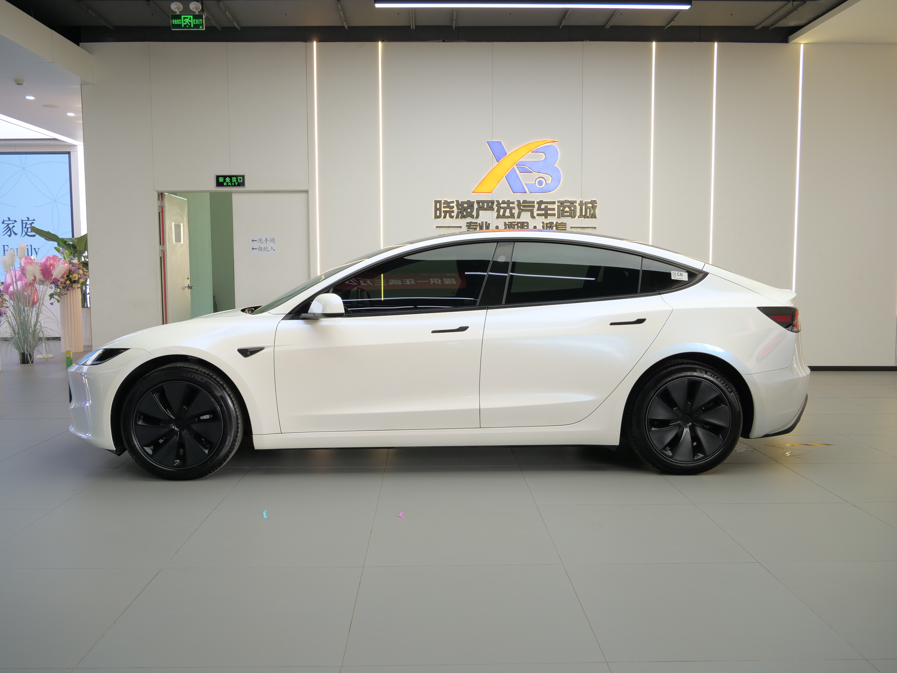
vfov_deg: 46.8
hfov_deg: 60.0
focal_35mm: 30
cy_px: 336
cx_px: 448
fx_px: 777
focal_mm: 15
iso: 250
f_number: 5.6
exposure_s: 1/15
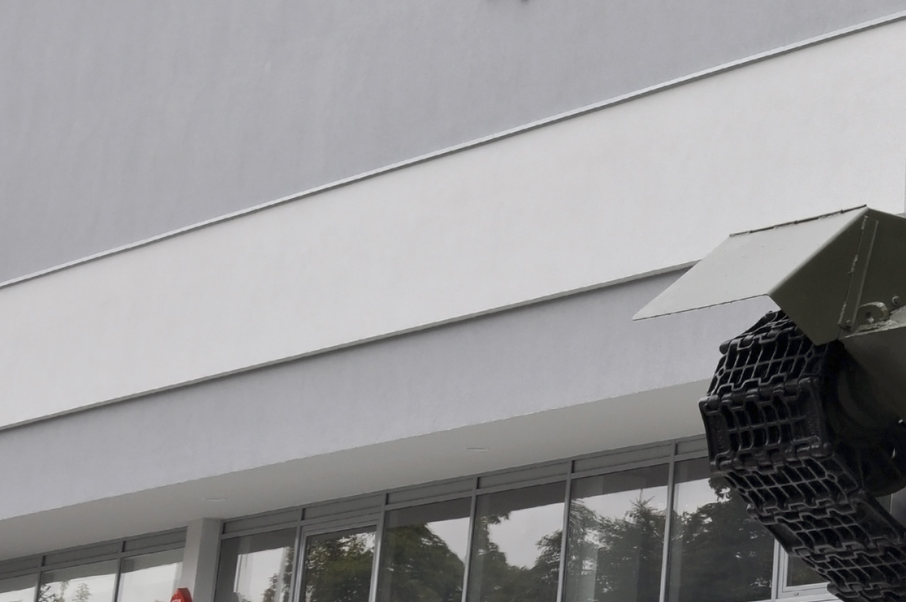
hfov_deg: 15.9
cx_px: 1144
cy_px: -18
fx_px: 3092
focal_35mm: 123
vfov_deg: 11.0
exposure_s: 1/160
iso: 200
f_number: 7.1
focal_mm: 32
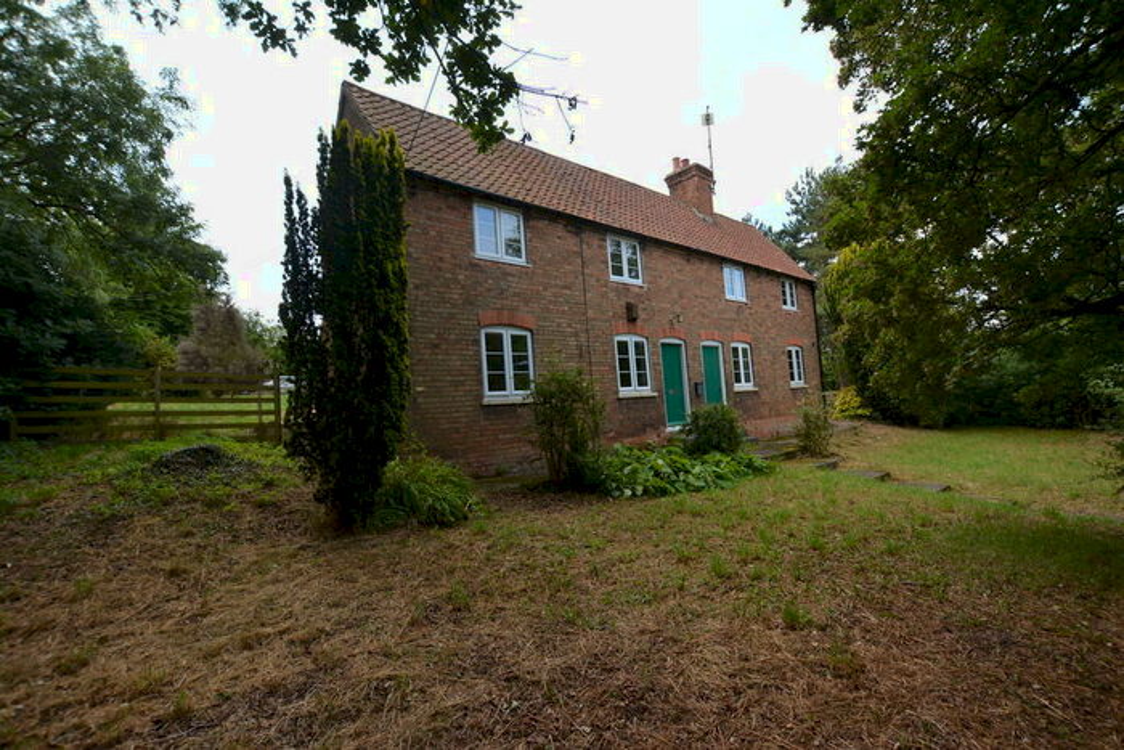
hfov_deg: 100.4
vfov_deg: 77.4
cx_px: 562
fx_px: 468
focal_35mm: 15
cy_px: 375
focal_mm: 10
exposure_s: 1/200
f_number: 7.1
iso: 200
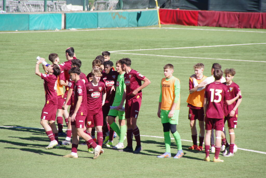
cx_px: 133
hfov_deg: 5.5
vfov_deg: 3.7
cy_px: 89
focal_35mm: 375
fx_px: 2771
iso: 800
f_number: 9
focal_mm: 250
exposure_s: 1/1000
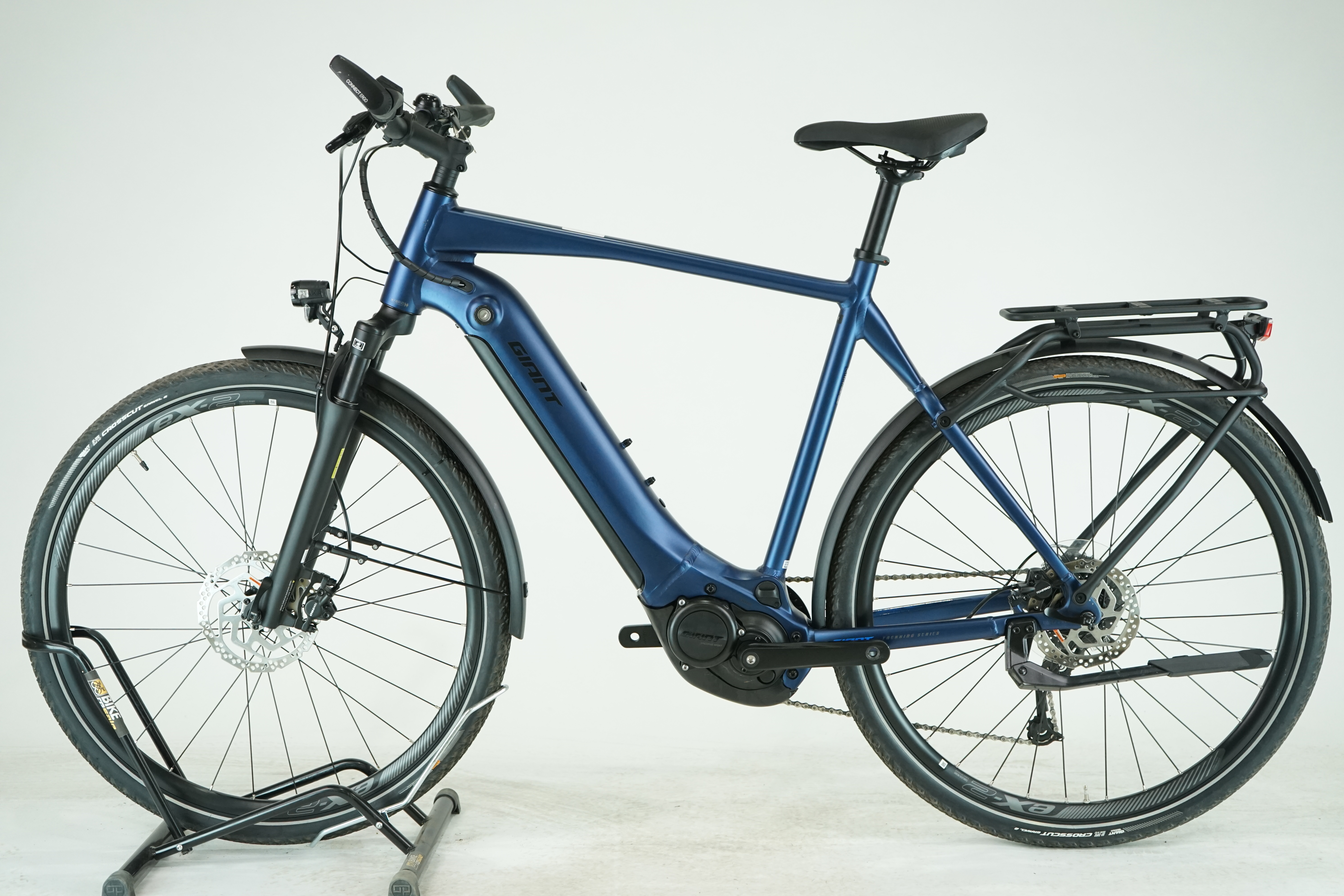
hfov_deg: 37.5
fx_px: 1979
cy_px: 448
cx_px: 672
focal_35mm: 53
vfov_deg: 25.5
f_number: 5.6
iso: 1600
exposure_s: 1/200
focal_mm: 53
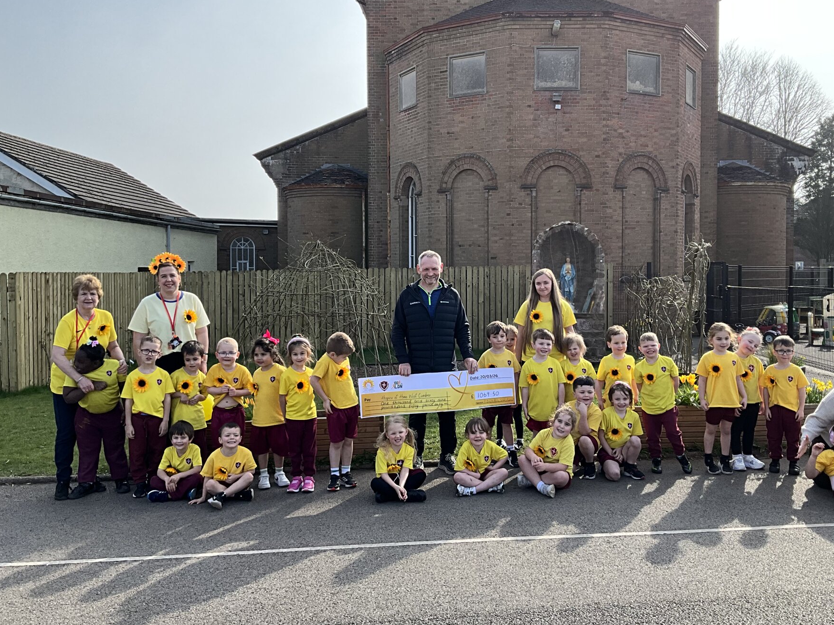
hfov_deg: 53.8
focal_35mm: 34
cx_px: 465
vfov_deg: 41.8
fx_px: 819
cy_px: 286
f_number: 1.8
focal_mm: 3
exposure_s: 1/978
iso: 25
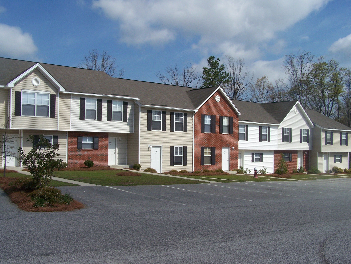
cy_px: 132
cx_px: 176
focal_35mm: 38
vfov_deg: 37.8
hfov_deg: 48.9
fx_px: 386
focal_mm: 6.3
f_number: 5.6
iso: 80
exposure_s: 1/1000
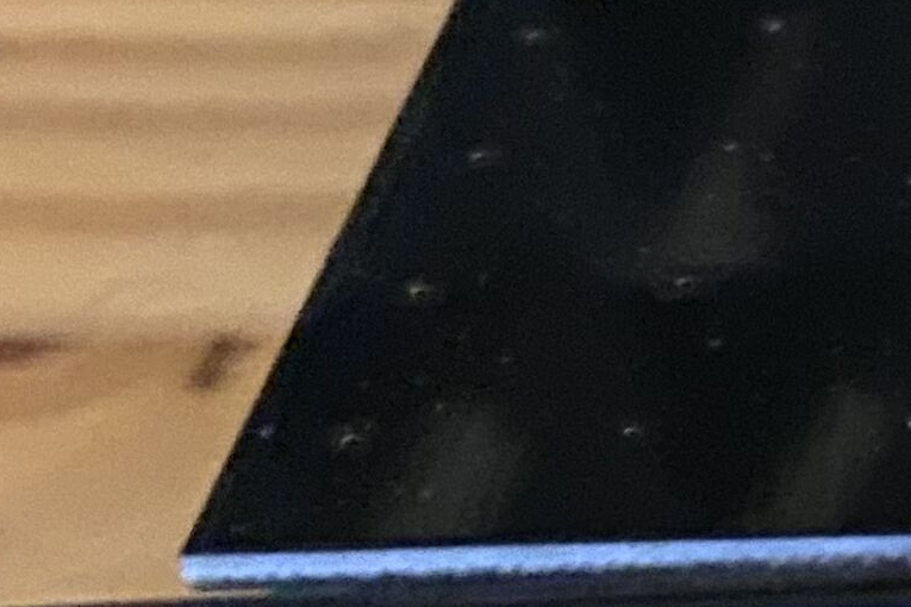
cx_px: 1910
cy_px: 976
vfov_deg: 9.7
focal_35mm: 137
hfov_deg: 12.8
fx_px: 3467
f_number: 1.8
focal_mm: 4.25
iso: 800
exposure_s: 1/20
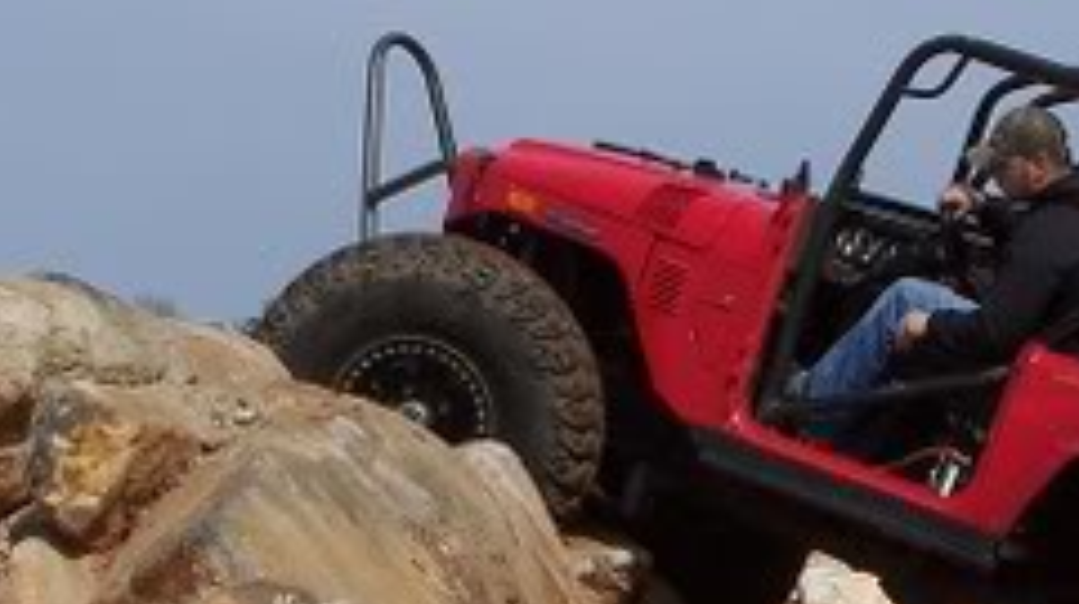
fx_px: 3830
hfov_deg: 15.9
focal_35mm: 134
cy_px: 550
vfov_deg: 9.0
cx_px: 904
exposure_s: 1/1000
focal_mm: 7.8
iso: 64
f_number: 4
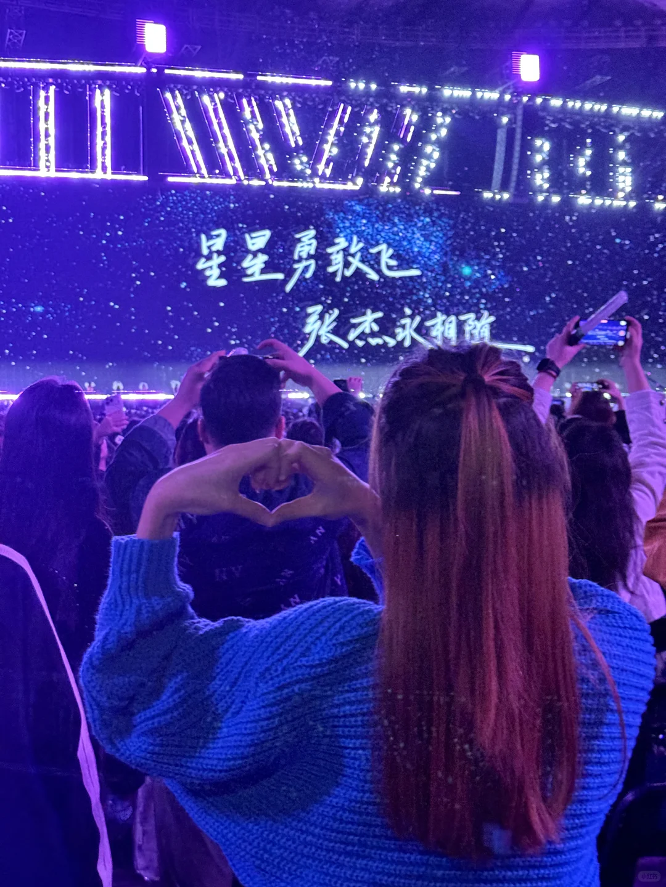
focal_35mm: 48
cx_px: 333
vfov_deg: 39.7
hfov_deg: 30.3
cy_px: 444
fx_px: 1231
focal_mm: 6.76
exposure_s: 1/33
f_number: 1.78
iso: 400
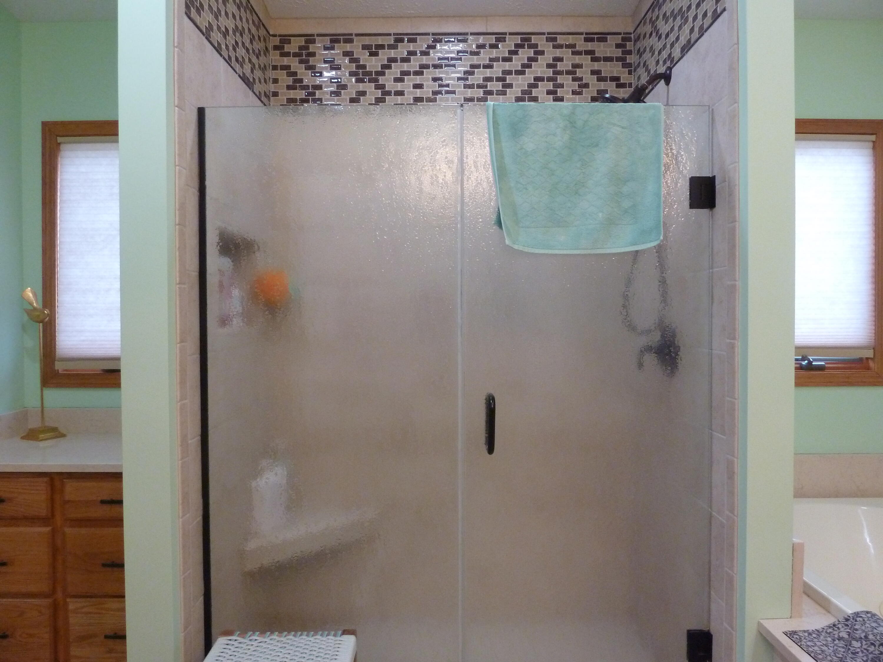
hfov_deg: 69.4
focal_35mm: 25
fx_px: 638
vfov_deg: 54.9
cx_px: 442
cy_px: 331
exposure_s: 1/20
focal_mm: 4.1
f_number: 3.3
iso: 400
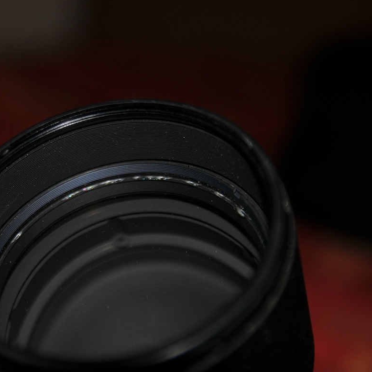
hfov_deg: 15.0
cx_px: 124
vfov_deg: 15.0
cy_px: 185
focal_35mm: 116
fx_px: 1410
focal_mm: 60
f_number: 3.5
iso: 200
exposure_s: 1/60
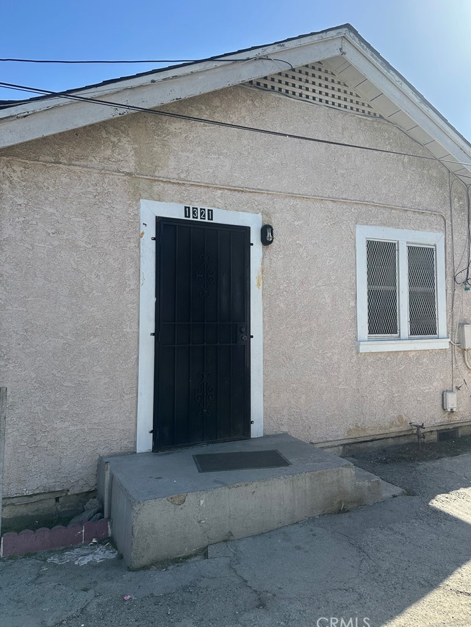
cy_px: 293
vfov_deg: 67.2
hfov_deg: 53.0
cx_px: 252
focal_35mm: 26
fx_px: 472
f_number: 1.78
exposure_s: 1/3247
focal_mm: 6.86
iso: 80
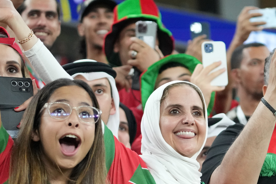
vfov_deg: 6.6
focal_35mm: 209
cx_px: 190
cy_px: 138
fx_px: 1602
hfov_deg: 9.8
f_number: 2.8
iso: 4000
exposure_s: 1/2000
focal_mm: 70
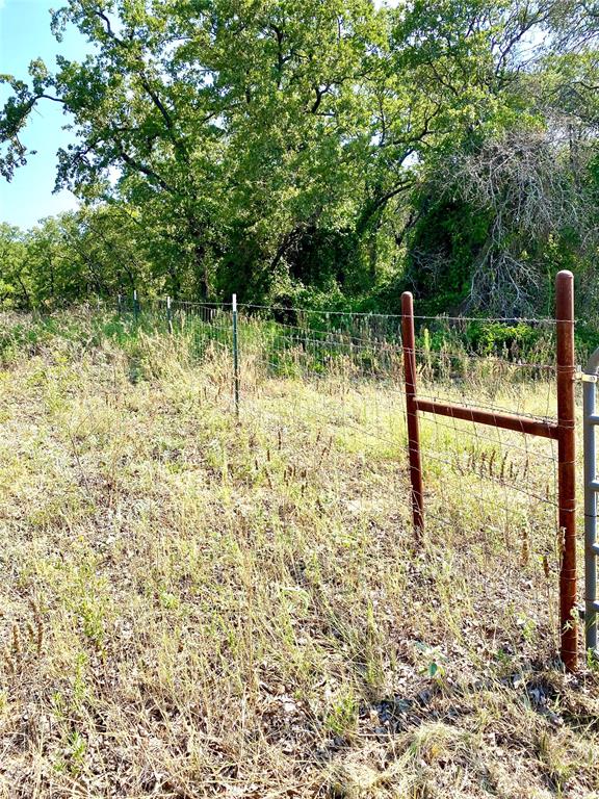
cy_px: 400
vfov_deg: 67.3
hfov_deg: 53.1
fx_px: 600
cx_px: 300
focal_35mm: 26
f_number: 1.8
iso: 32
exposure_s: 1/1147
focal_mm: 4.25
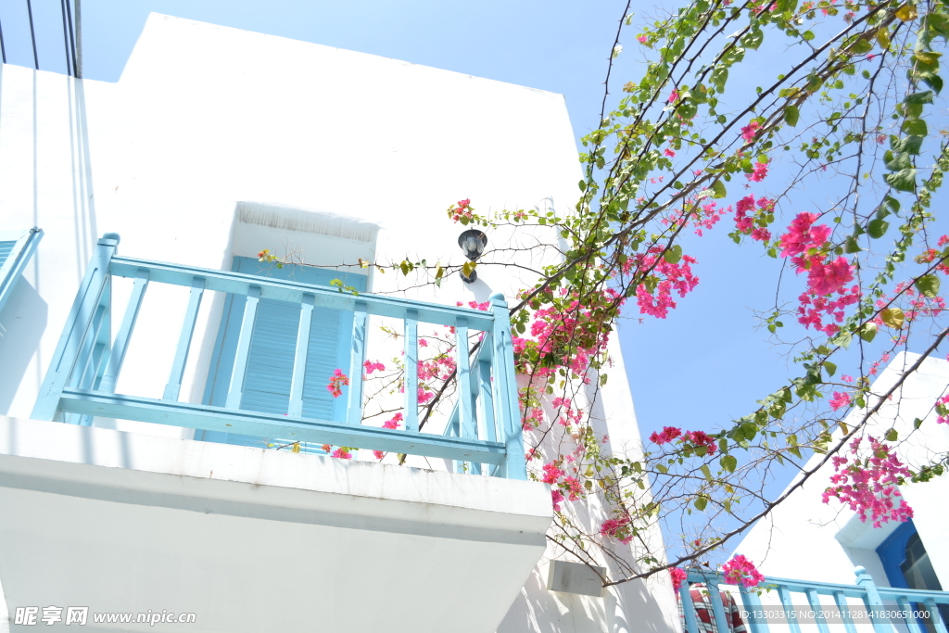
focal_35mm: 33
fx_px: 870
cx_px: 474
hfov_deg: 57.2
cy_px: 316
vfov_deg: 40.0
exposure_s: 1/400
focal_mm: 22
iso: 100
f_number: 5
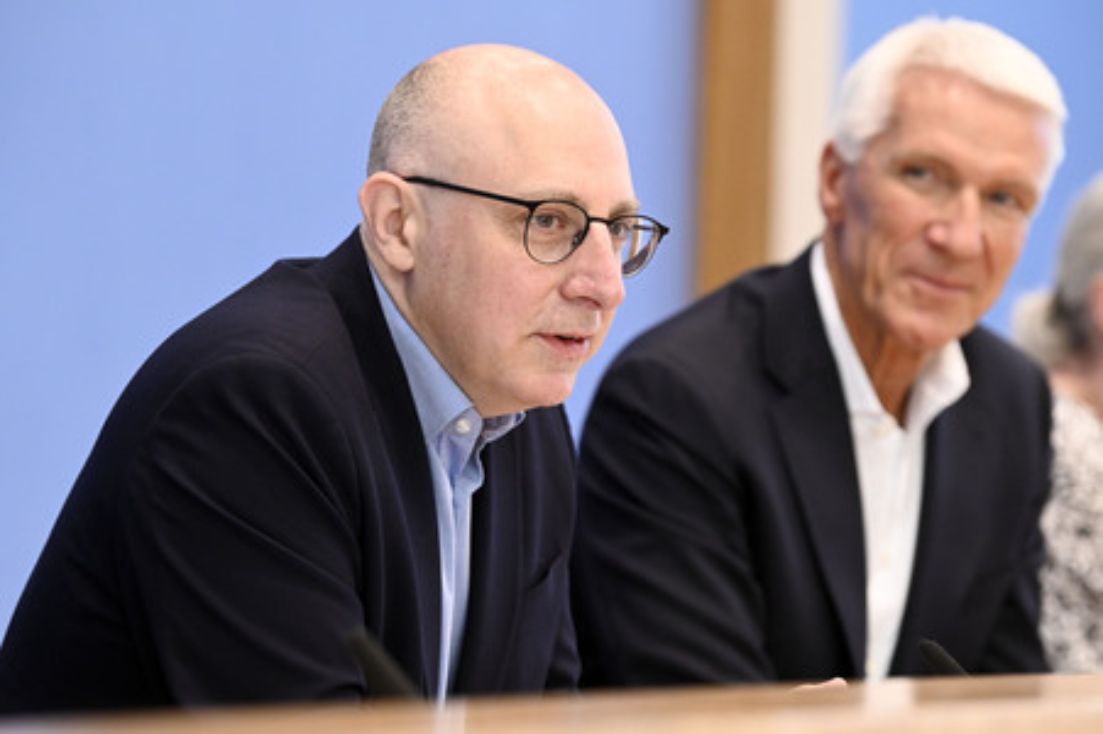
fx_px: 5664
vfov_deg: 7.4
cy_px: 367
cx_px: 552
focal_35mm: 185
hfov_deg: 11.1
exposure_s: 1/500
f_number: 5
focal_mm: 185
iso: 3200
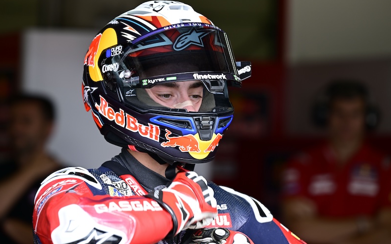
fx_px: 2185
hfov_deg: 10.2
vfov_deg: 6.4
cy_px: 120
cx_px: 195
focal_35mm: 205
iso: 320
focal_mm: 200
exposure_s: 1/250
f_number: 4.5
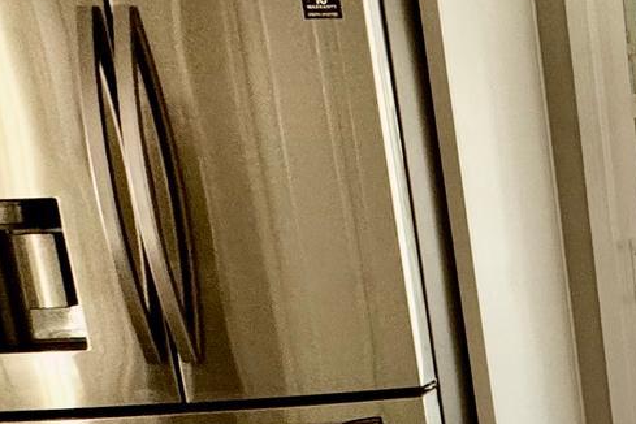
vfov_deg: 22.0
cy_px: 333
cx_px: 1060
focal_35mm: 61
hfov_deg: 23.1
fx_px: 1078
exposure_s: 1/120
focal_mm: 2.22
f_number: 2.2
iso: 250
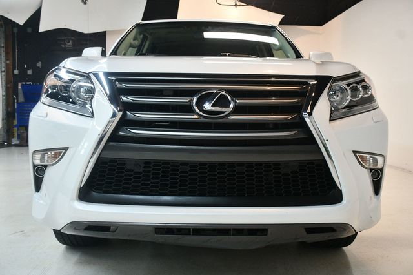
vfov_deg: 38.8
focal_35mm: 34
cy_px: 138
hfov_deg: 55.8
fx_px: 390
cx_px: 206
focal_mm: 23
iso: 1400
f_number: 3.8
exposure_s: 1/125
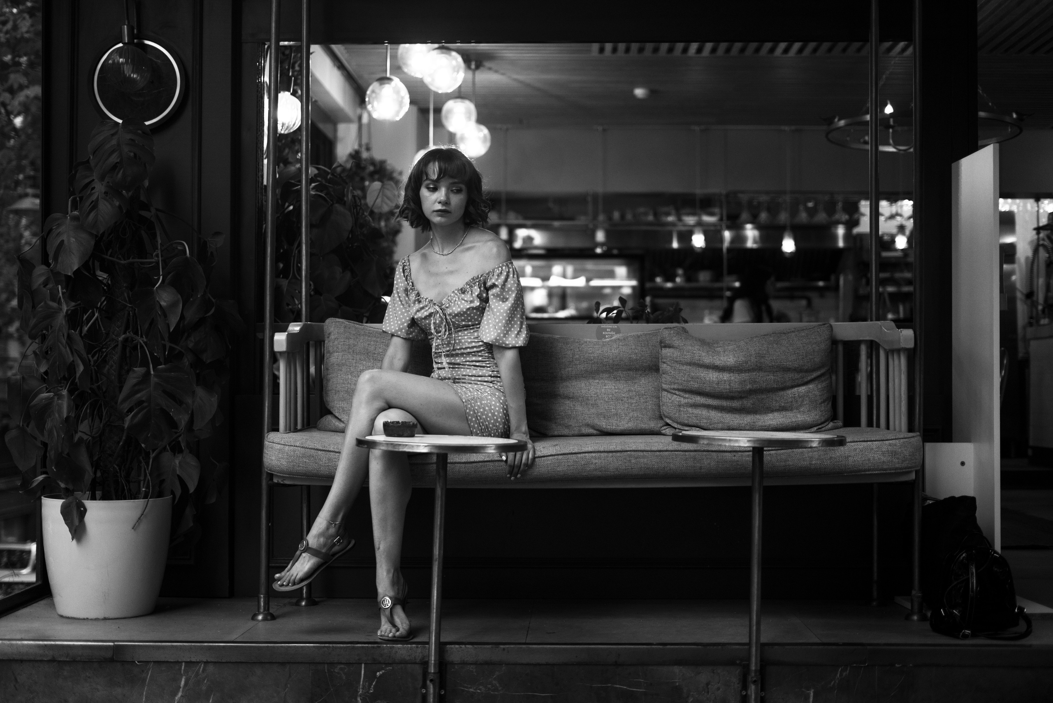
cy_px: 352
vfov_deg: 27.0
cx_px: 526
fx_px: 1463
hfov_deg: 39.6
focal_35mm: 50
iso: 640
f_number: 1.8
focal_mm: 50
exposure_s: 1/640
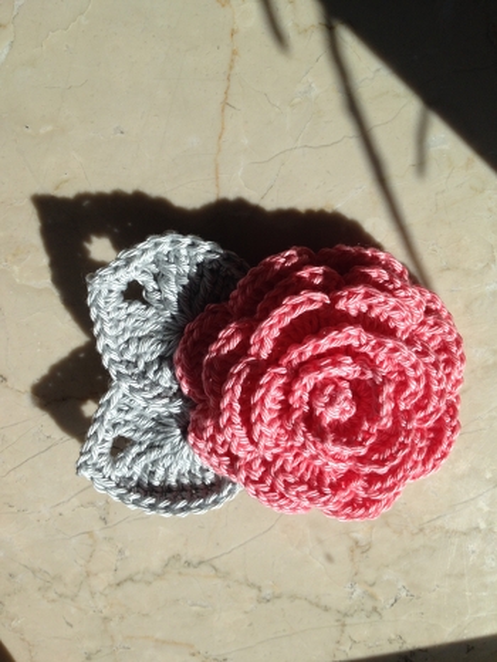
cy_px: 331
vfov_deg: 52.6
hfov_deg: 40.7
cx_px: 248
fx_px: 669
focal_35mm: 35
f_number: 2.4
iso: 50
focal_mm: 4.28
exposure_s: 1/1842
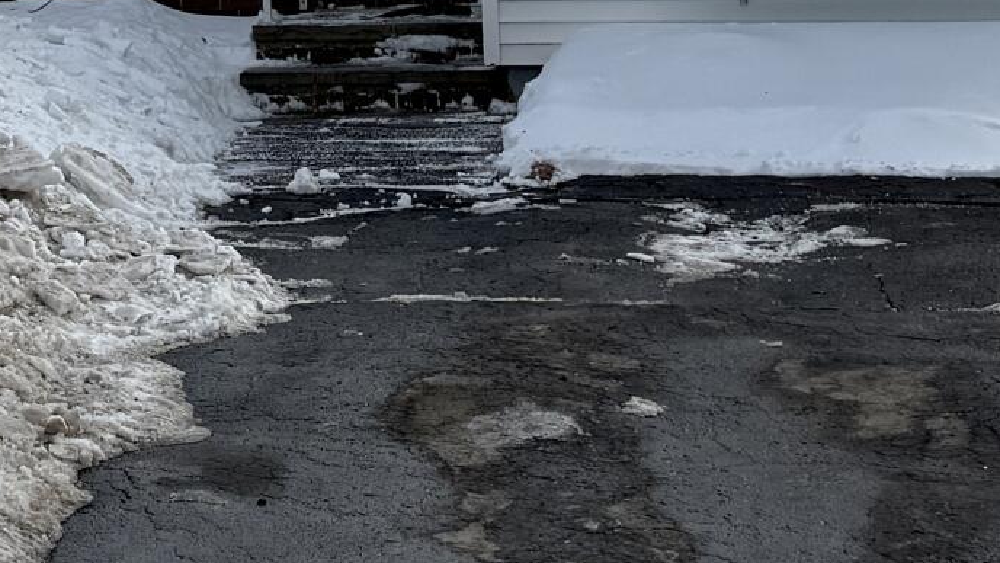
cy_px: -378
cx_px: 33
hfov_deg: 18.4
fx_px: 3023
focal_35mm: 114
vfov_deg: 10.2
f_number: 1.78
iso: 80
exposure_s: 1/7353
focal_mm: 6.76
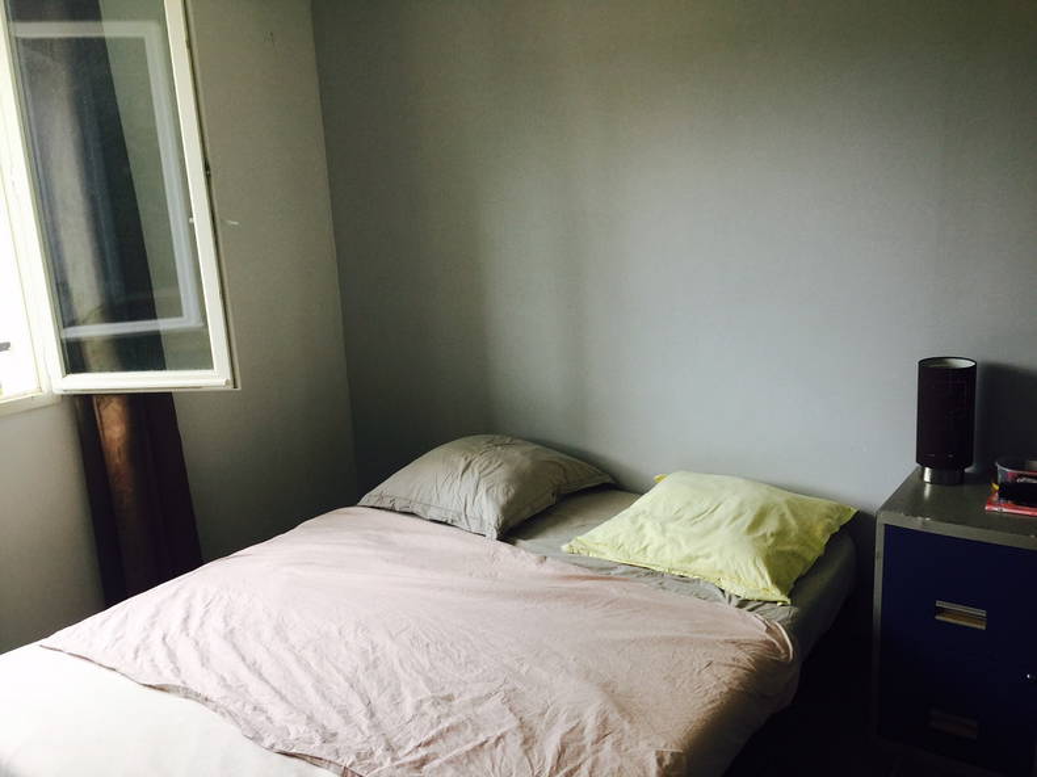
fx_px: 868
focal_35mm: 29
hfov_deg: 61.7
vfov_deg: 48.2
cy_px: 388
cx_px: 518
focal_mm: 4.15
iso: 40
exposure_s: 1/33
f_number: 2.2
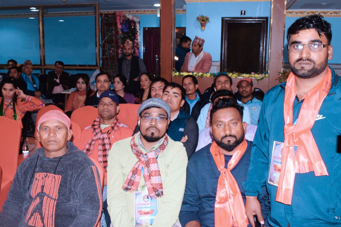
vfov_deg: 36.9
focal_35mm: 36
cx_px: 170
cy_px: 114
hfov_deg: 53.1
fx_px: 341
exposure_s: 1/60
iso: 1250
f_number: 14
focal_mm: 24
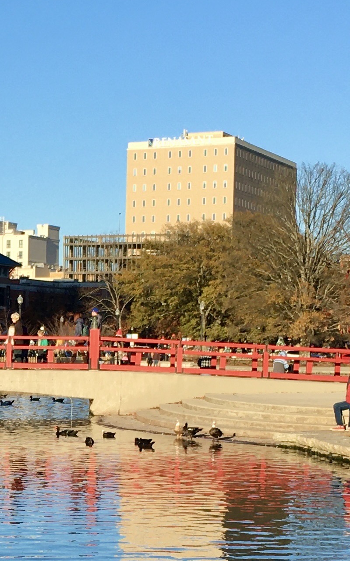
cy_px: 447
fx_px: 1480
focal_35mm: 97
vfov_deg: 21.2
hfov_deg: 13.2
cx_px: -42
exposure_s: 1/1115
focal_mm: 4.15
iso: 25
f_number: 2.2
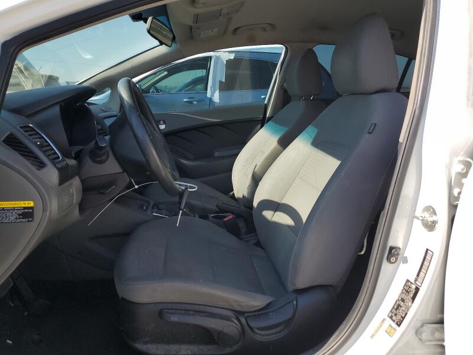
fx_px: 355
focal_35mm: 26
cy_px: 178
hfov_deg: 67.3
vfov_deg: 53.1
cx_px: 236
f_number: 1.5
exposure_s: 1/1429
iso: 50
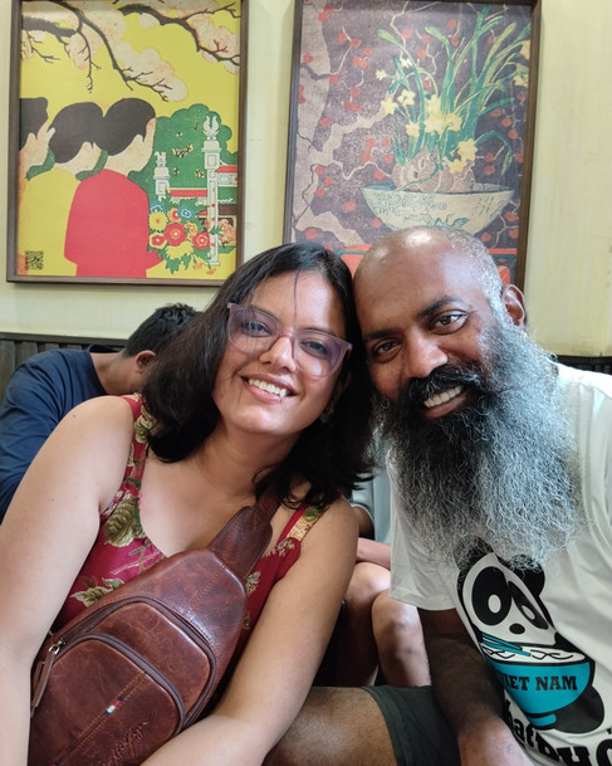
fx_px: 702
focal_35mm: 31
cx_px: 302
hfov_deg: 47.1
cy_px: 389
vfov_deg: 57.2
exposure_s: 1/25
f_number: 1.8
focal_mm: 4.22
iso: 250
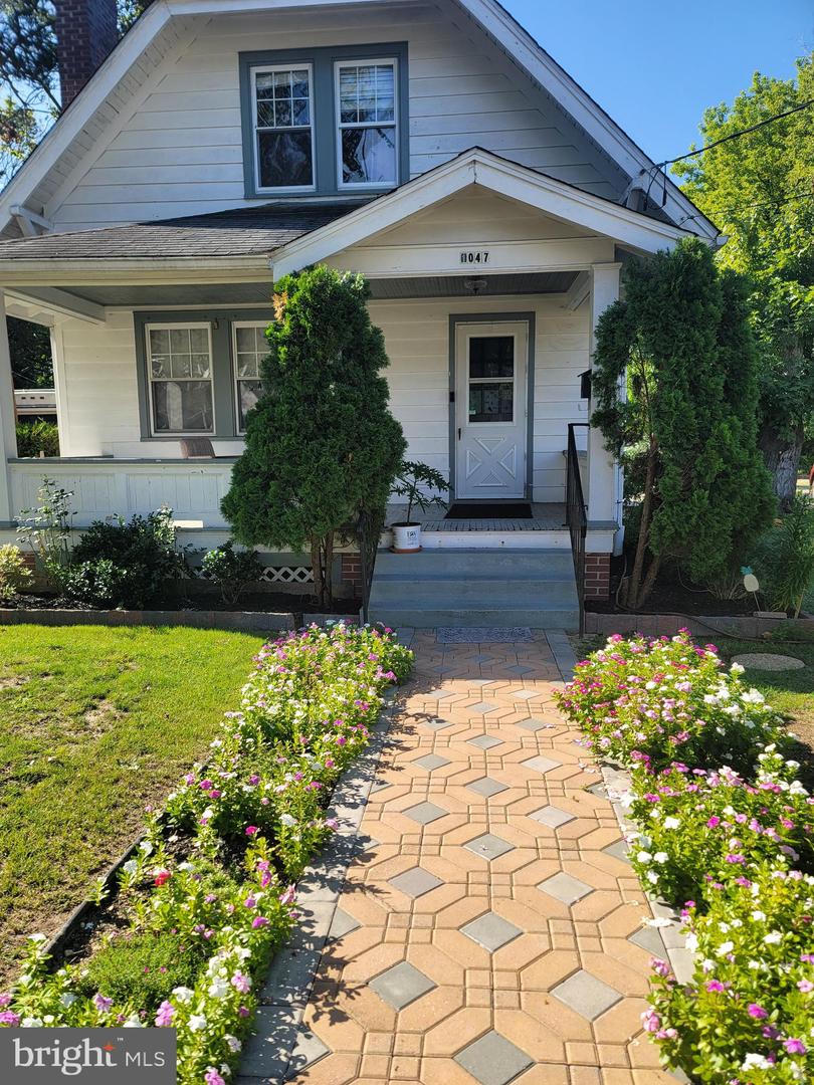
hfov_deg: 54.9
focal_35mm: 25
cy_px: 542
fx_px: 784
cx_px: 407
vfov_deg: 69.4
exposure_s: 1/409
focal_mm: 7
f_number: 1.8
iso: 20
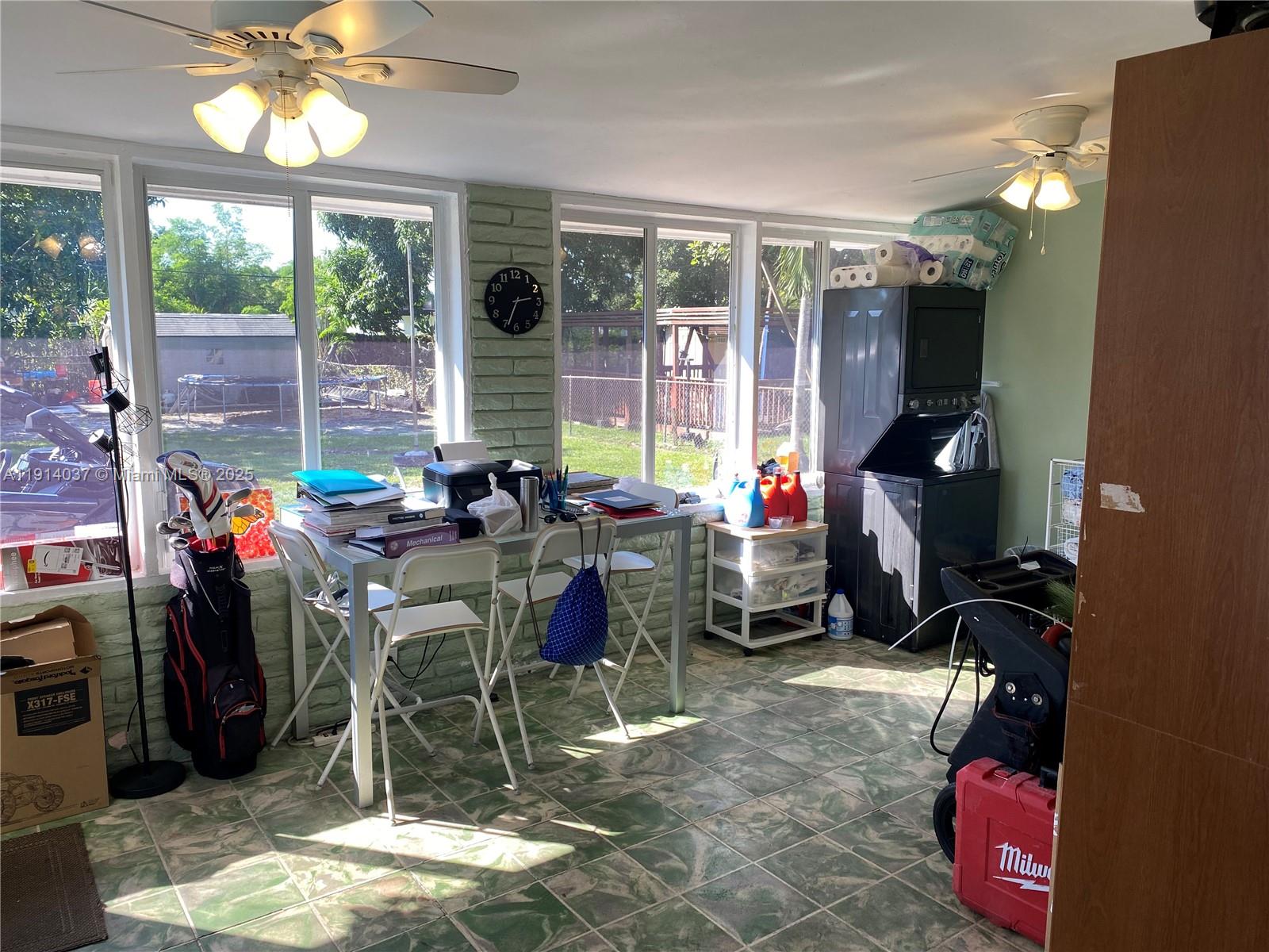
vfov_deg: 53.1
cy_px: 476
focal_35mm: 26
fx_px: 953
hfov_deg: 67.3
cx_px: 634
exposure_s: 1/136
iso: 32
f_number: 1.8
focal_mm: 4.25
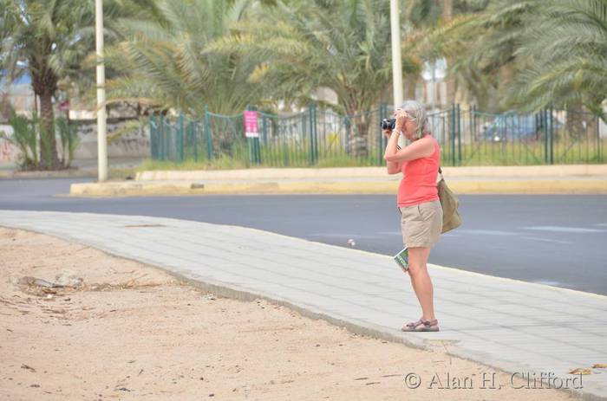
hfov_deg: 6.9
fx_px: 5046
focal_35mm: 300
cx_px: 304
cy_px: 200
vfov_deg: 4.6
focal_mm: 200
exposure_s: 1/500
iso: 200
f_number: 5.6
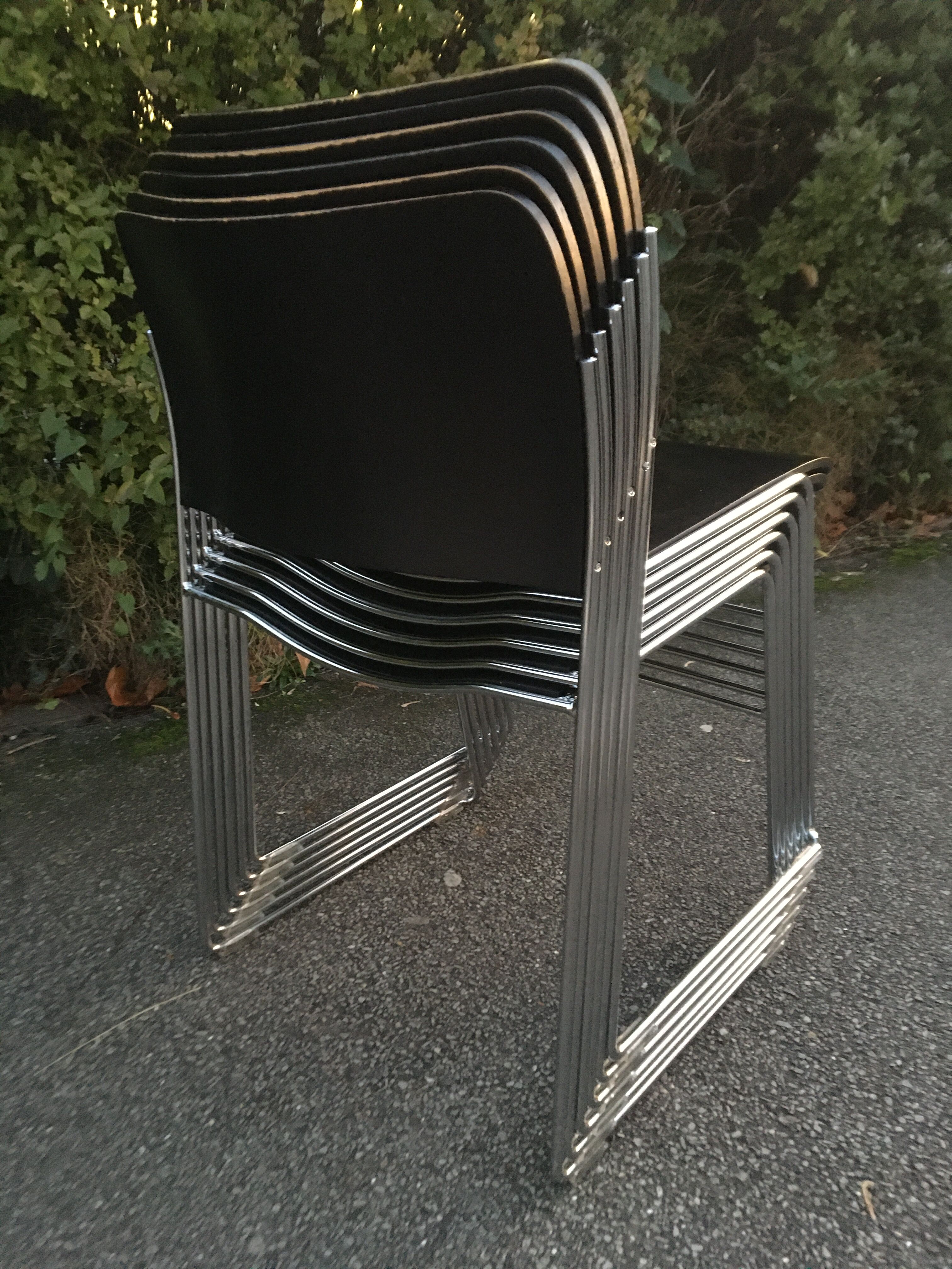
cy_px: 634
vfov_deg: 61.7
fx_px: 1063
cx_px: 476
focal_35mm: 29
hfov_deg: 48.2
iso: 500
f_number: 2.2
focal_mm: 4.15
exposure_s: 1/17
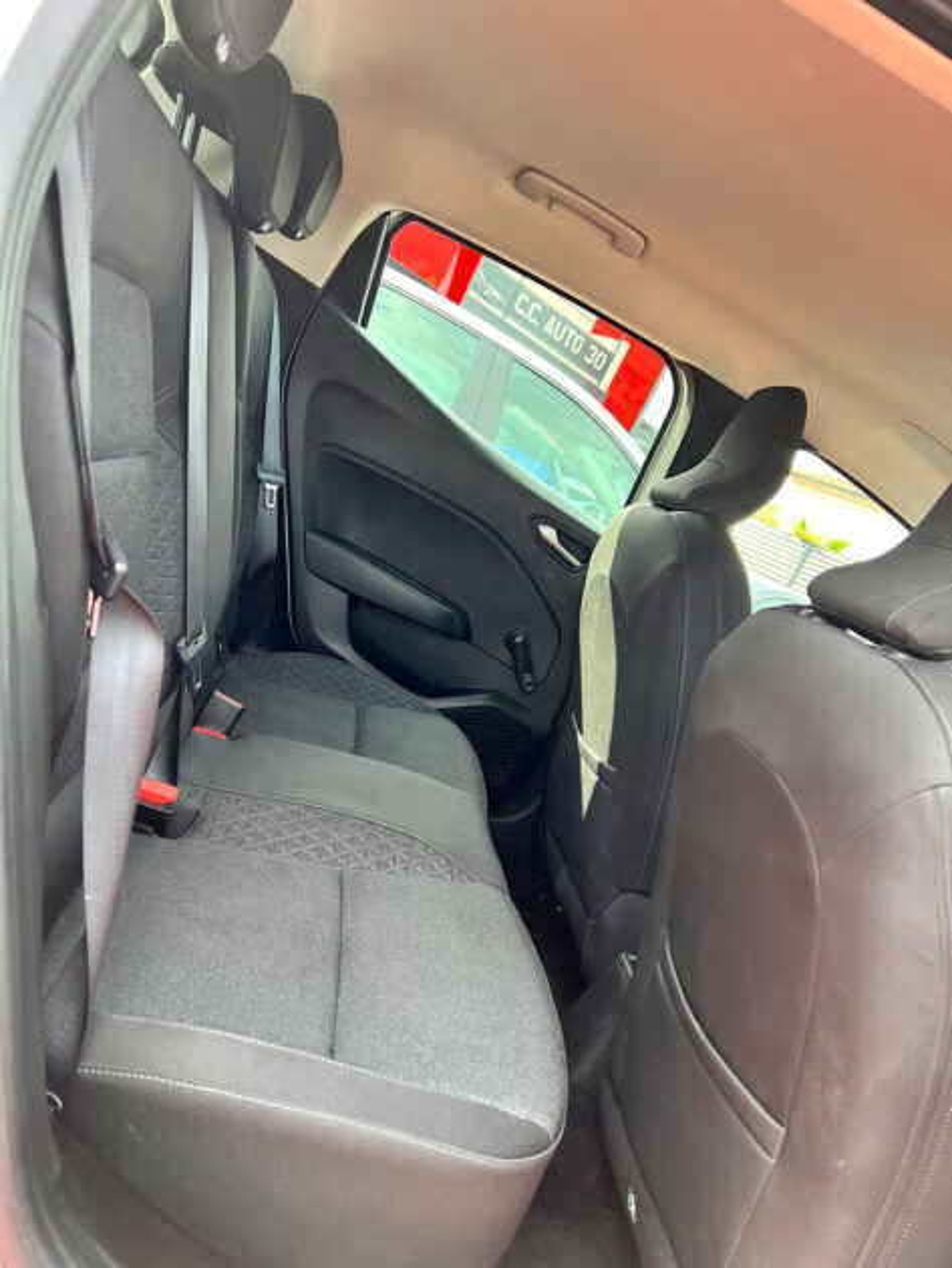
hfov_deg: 53.1
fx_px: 953
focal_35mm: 26
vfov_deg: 67.3
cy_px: 634
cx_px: 476
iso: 64
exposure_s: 1/171
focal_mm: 5.7
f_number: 1.5
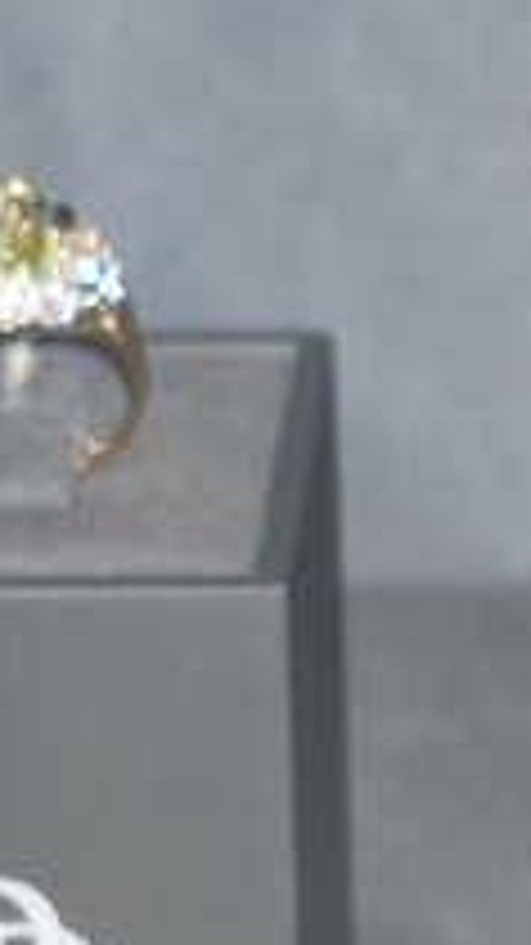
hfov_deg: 2.2
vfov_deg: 4.0
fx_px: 13427
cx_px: 1426
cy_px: 686
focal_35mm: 536
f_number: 5
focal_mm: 70
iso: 800
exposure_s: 1/100
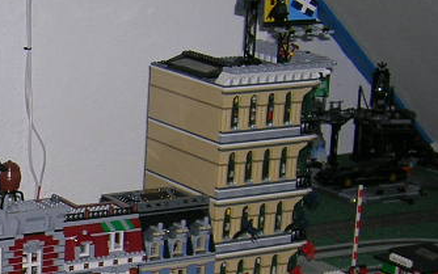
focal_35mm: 117
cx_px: -83
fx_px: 1397
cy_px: 266
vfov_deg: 11.1
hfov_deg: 17.1
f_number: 2.9
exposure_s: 1/60.1
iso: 50
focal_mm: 6
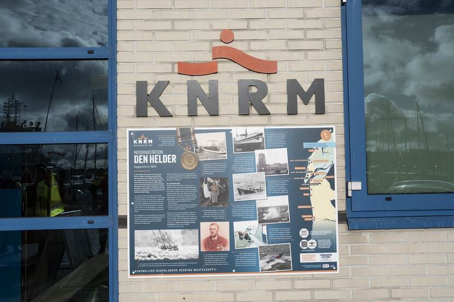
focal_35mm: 33
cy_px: 151
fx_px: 416
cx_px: 227
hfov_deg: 57.2
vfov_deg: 40.0
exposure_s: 1/500
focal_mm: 33
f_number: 16
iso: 250
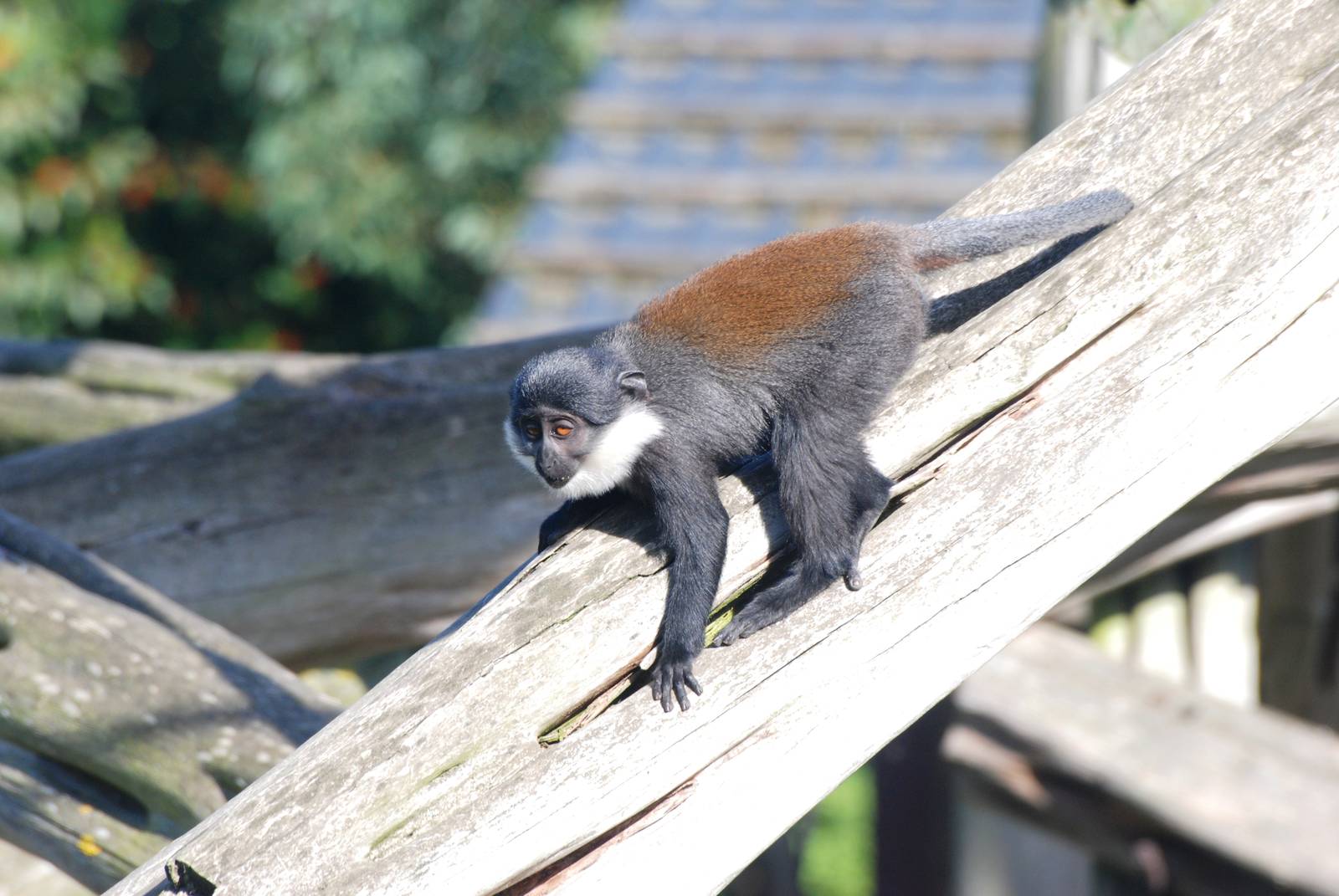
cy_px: 448
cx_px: 670
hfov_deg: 4.6
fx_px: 16757
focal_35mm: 450
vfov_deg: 3.1
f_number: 10
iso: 400
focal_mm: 300
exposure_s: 1/160
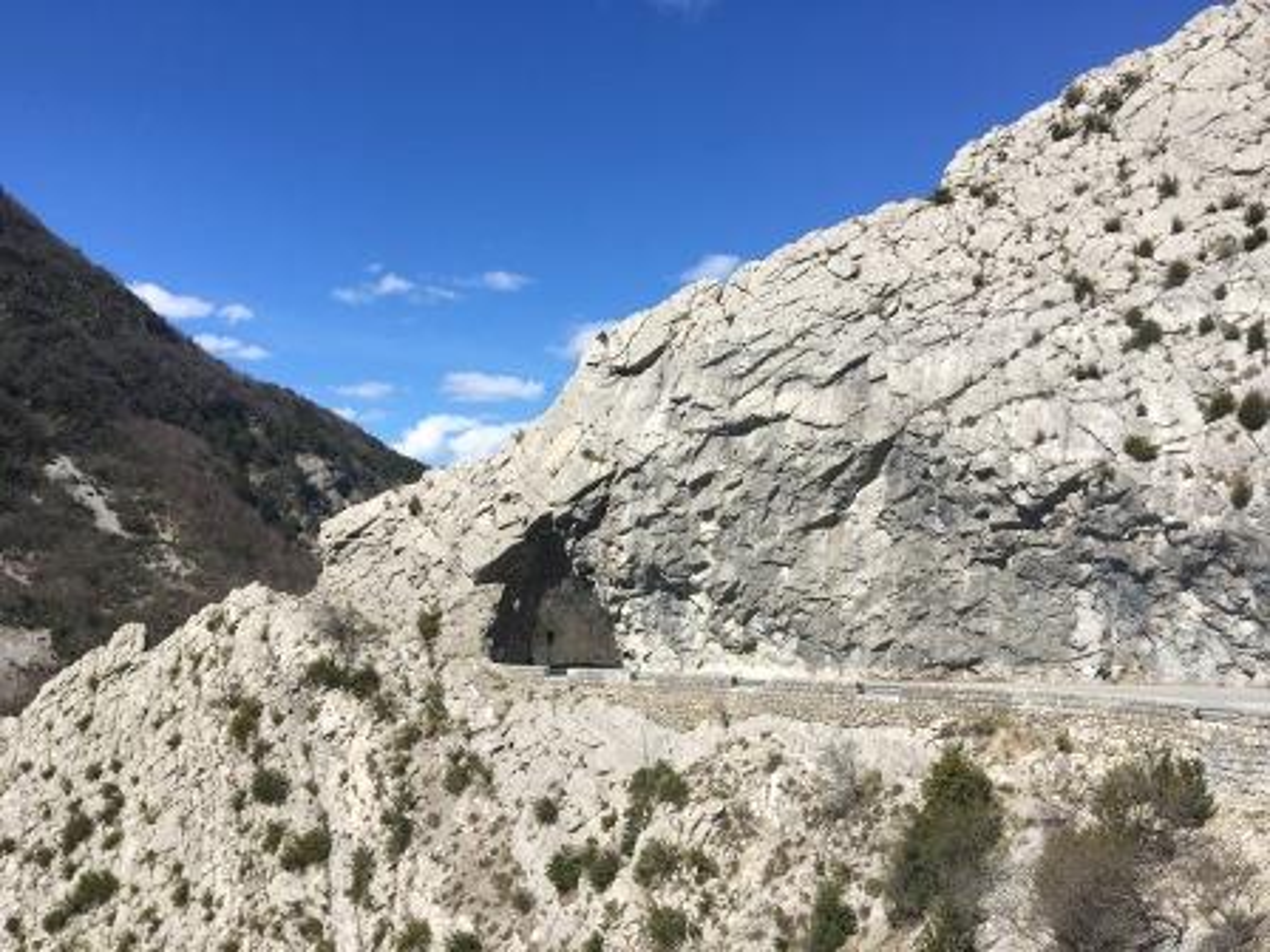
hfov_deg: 61.7
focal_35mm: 29
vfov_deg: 48.2
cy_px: 476
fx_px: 1064
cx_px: 635
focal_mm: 4.15
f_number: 2.2
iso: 25
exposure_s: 1/1789
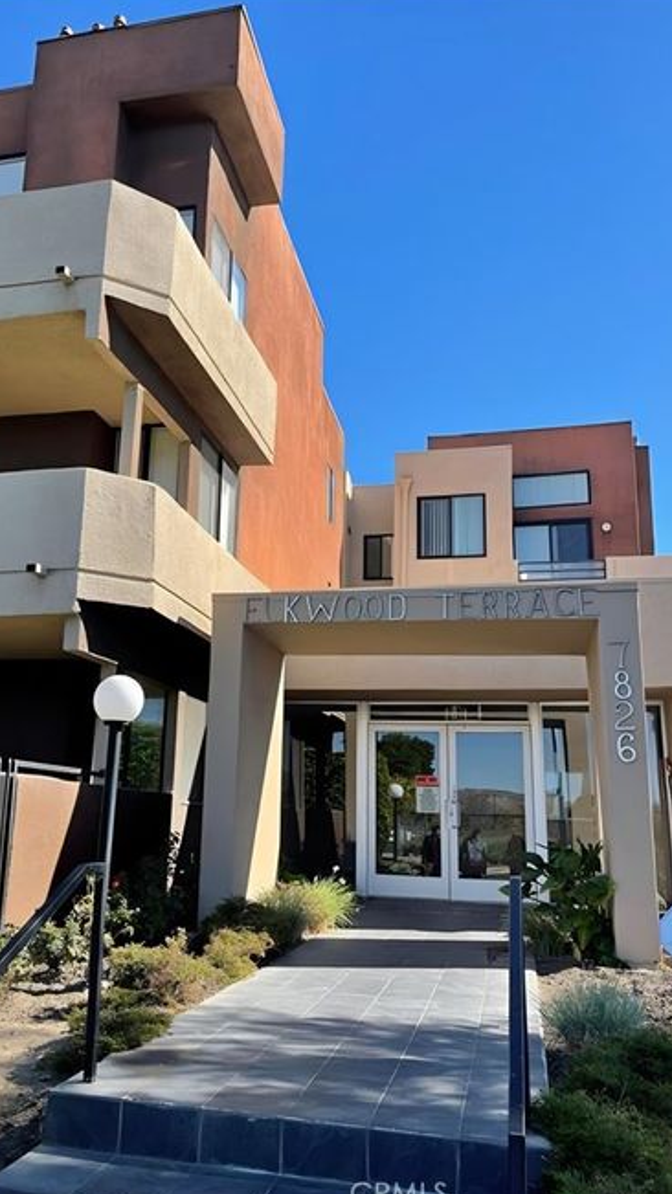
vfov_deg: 66.1
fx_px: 919
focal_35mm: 29
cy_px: 599
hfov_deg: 40.0
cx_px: 266
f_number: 1.6
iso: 32
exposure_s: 1/2000
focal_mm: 5.1
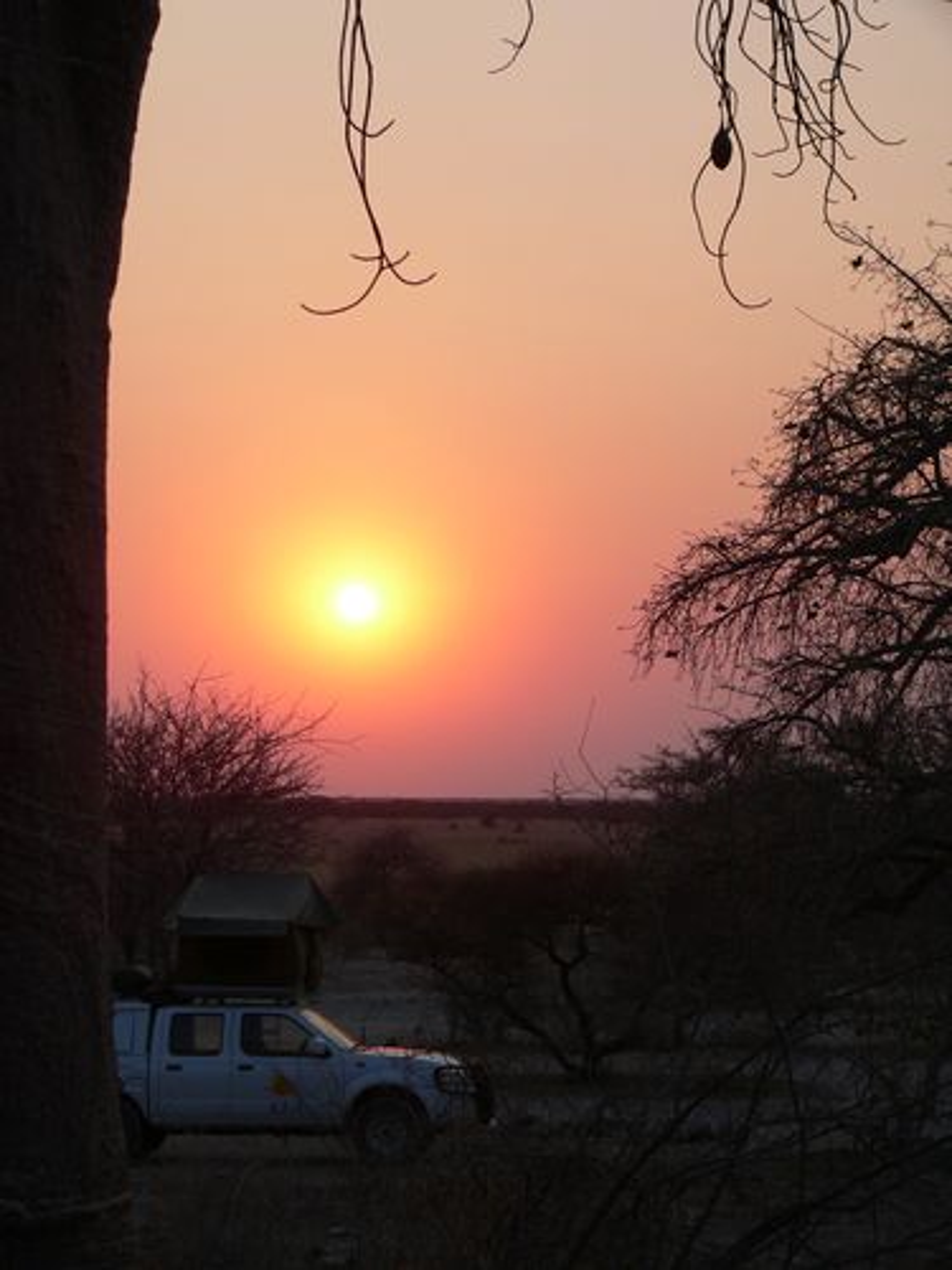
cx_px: 476
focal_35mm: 90
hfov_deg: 16.4
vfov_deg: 21.8
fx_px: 3300
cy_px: 635
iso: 80
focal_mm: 15
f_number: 4
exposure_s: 1/250
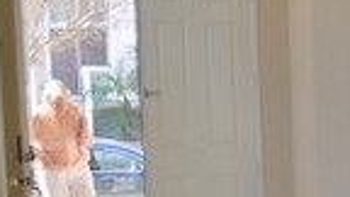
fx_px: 1169
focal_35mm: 126
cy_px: 275
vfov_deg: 9.4
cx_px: 547
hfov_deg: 15.5
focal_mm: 18
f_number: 5.6
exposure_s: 1/250
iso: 280
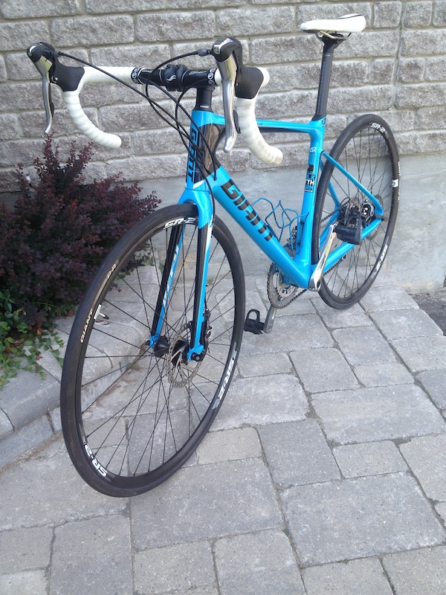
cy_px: 298
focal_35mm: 35
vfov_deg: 52.6
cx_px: 223
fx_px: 601
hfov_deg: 40.7
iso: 50
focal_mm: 4.28
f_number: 2.4
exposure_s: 1/216
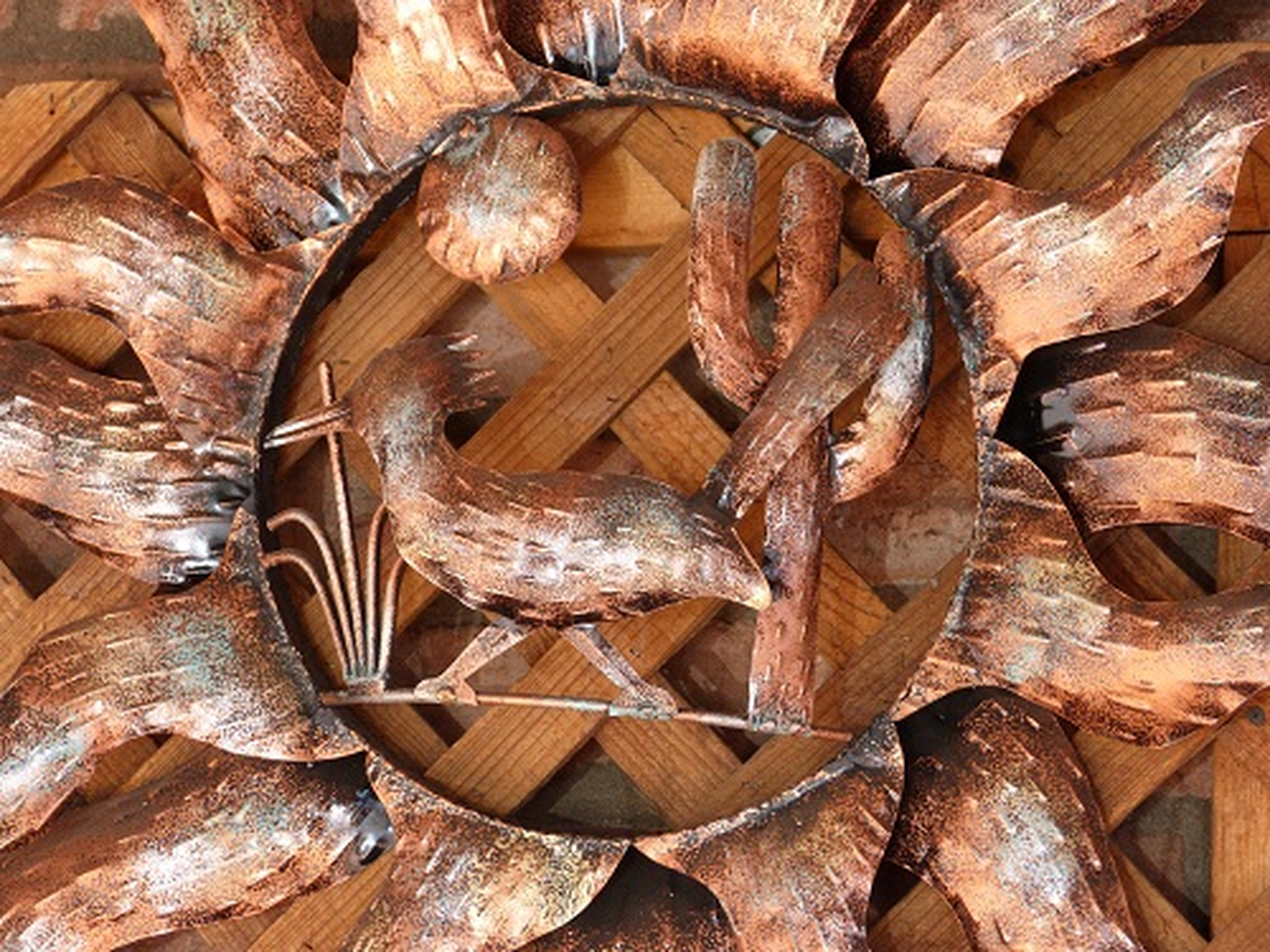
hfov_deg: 18.4
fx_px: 3926
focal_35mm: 107
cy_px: 476
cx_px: 635
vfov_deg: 13.8
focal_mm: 19.3
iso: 100
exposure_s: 1/100
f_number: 3.5
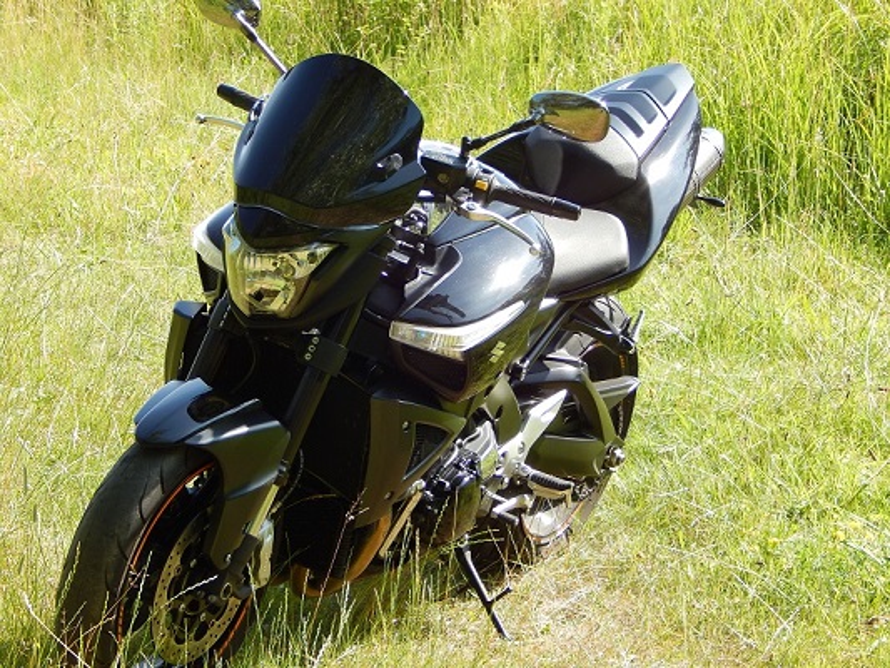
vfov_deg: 9.2
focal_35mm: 162
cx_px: 445
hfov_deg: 12.2
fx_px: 4166
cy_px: 334
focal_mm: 28.7
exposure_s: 1/160
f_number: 5.1
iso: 125
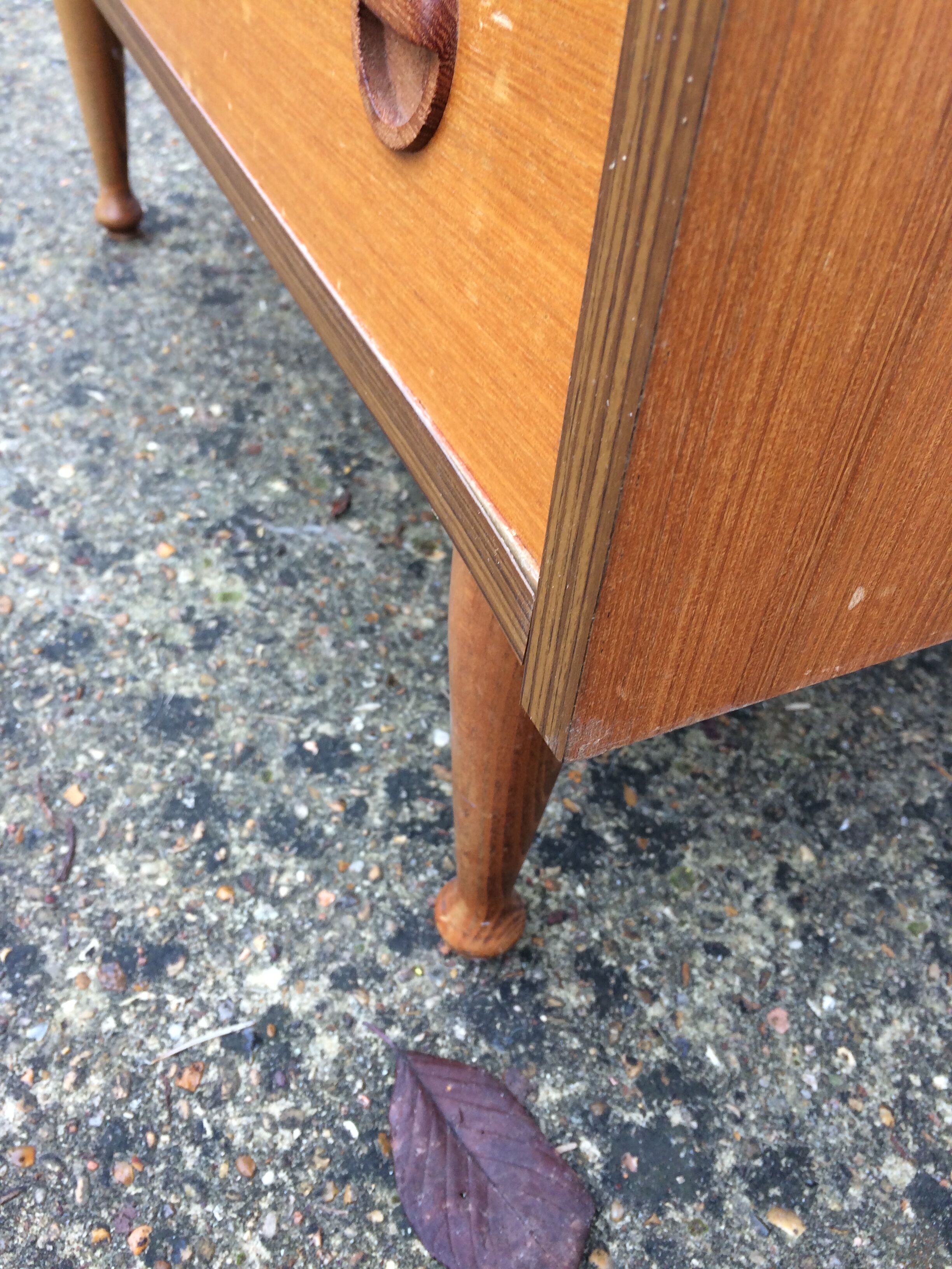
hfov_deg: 48.2
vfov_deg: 61.7
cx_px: 476
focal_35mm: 29
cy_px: 634
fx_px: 1063
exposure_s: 1/100
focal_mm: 4.15
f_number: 2.2
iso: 64
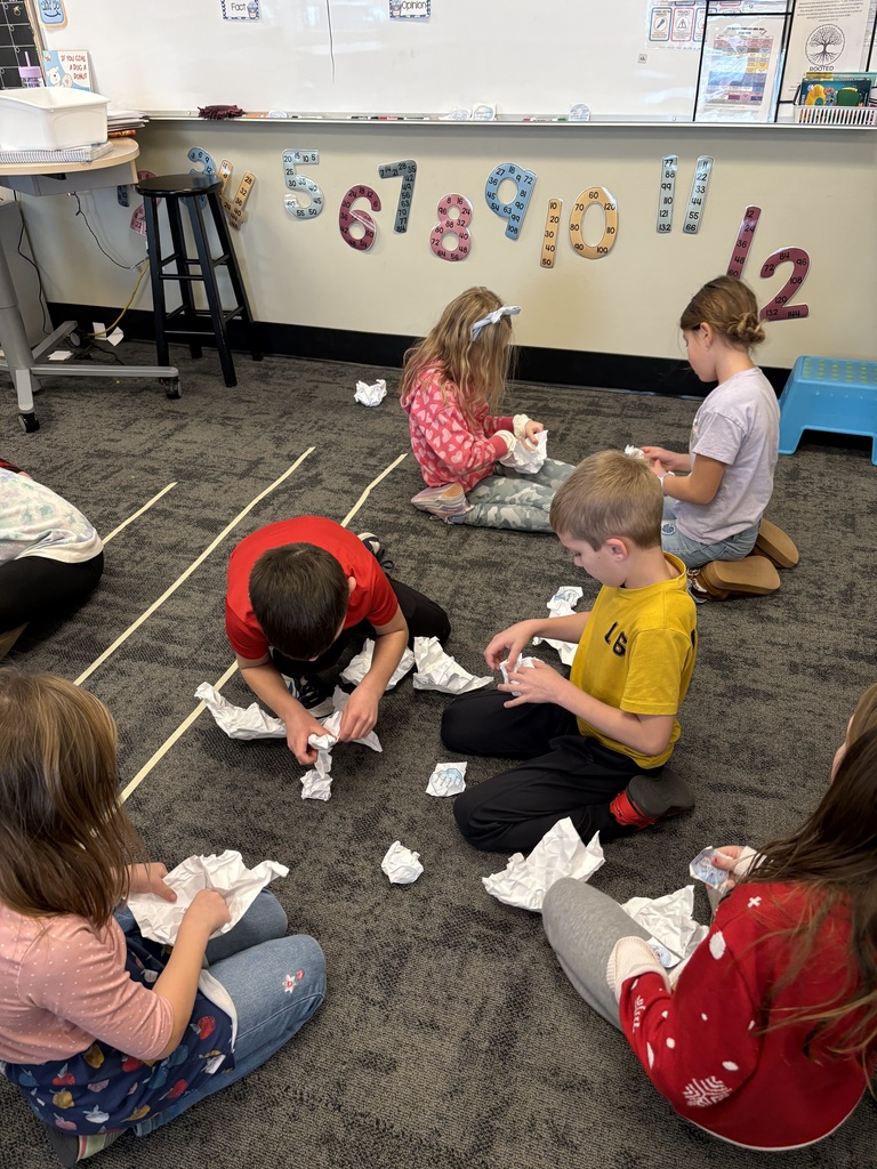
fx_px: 878
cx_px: 438
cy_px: 584
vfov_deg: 67.3
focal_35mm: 26
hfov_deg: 53.1
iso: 160
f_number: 1.6
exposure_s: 1/60
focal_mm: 5.96
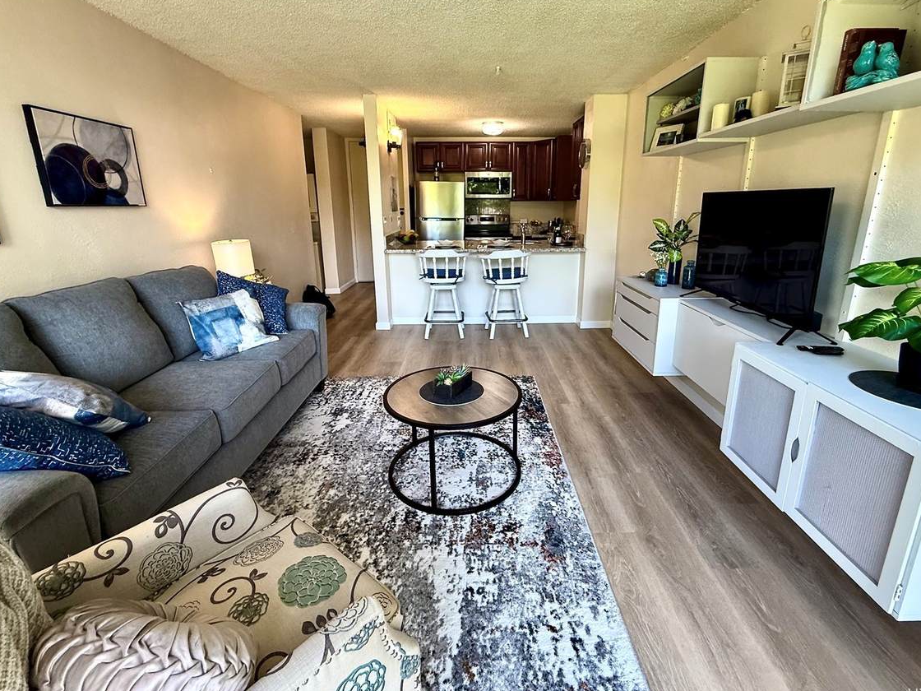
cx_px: 479
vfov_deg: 77.8
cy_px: 306
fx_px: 426
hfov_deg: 94.5
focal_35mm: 16
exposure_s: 1/120
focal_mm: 2.22
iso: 160
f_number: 2.2
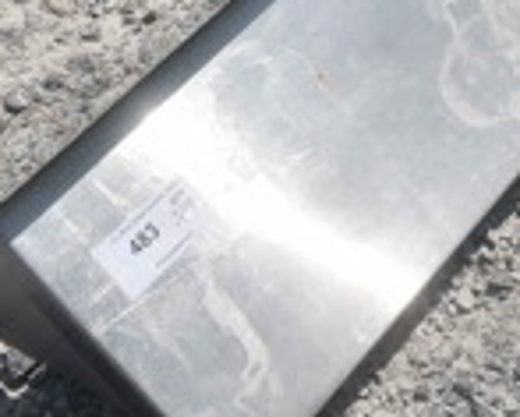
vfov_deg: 13.6
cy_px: -265
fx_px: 1618
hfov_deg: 17.0
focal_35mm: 105
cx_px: 700
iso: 100
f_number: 10
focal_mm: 18
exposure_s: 1/400
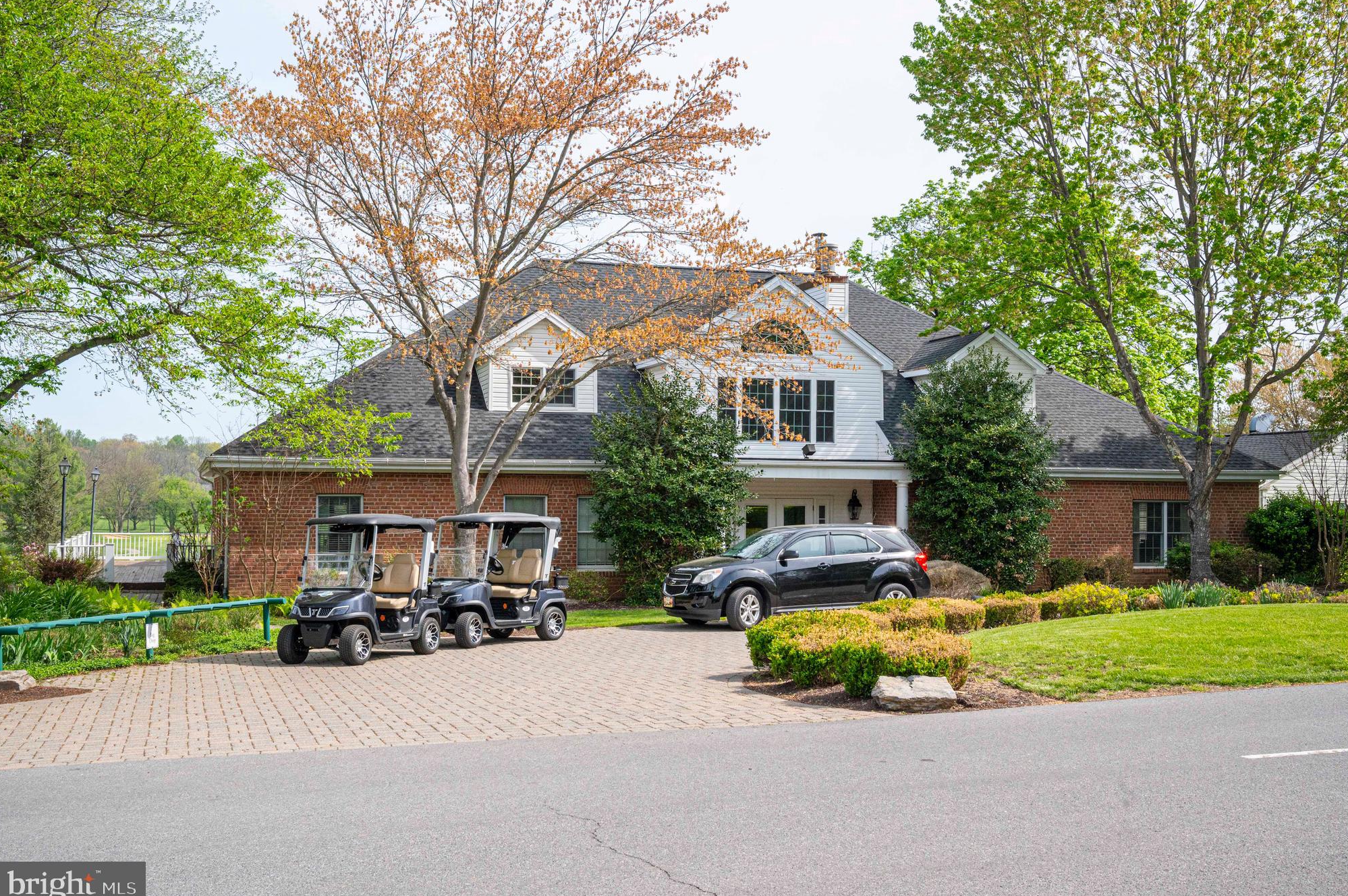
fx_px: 1534
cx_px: 687
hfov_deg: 47.4
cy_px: 451
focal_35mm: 41
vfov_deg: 32.6
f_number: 13
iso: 1000
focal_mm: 40
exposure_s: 1/640
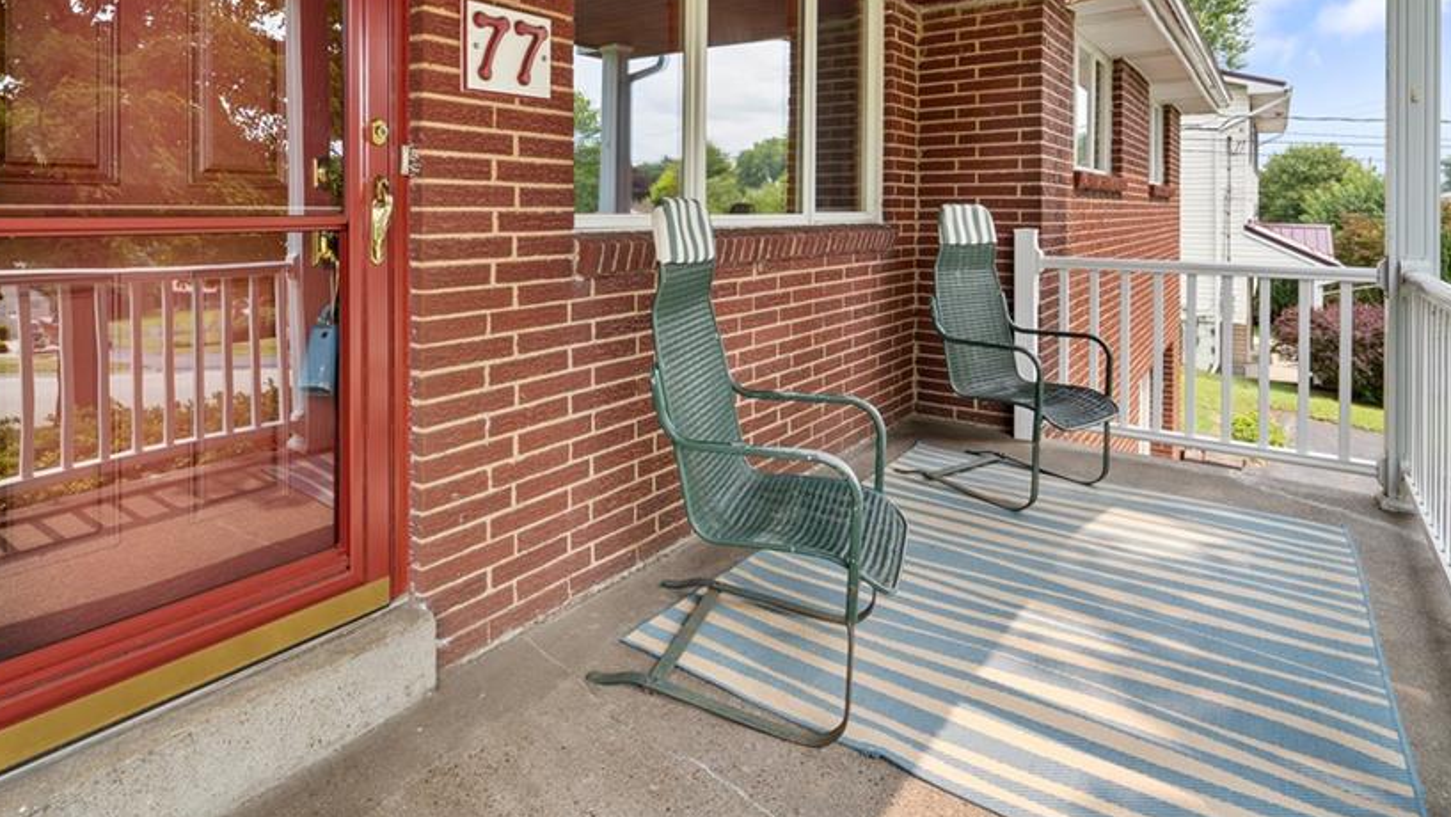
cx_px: 602
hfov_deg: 83.1
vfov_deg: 51.7
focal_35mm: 21
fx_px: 808
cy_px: 220
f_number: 4.5
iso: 125
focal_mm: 16
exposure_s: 1/80
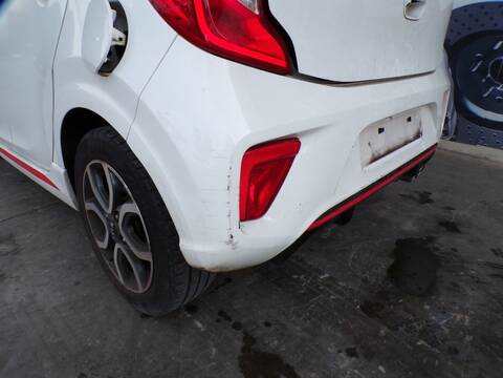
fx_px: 349
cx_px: 252
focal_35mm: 24
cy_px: 189
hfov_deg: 71.6
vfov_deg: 56.8
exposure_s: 1/180
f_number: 5.8
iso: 100
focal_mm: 4.3
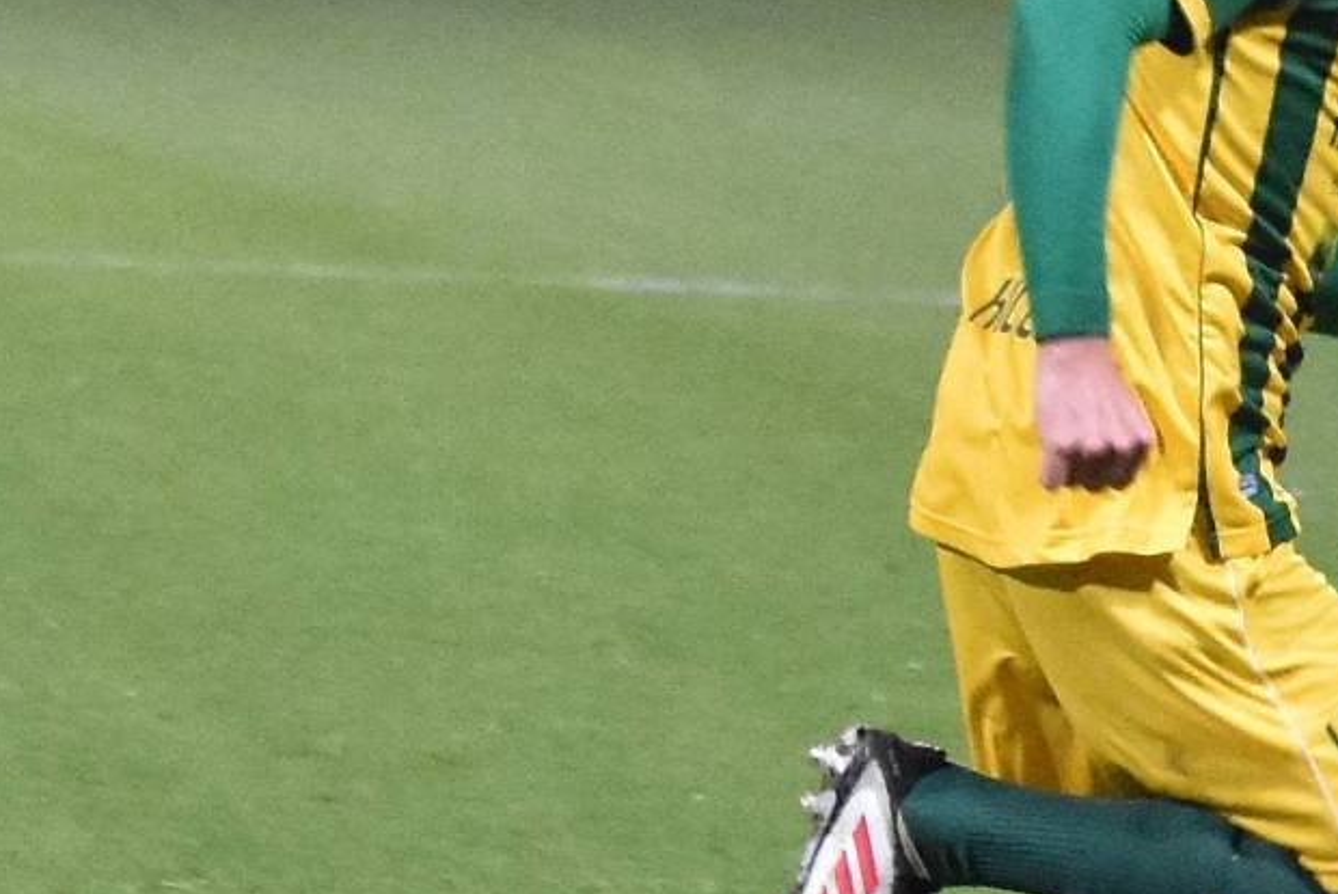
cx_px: 2061
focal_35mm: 325
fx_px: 12084
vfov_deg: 4.2
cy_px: 505
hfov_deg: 6.3
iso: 3200
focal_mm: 70
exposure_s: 1/640
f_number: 2.8
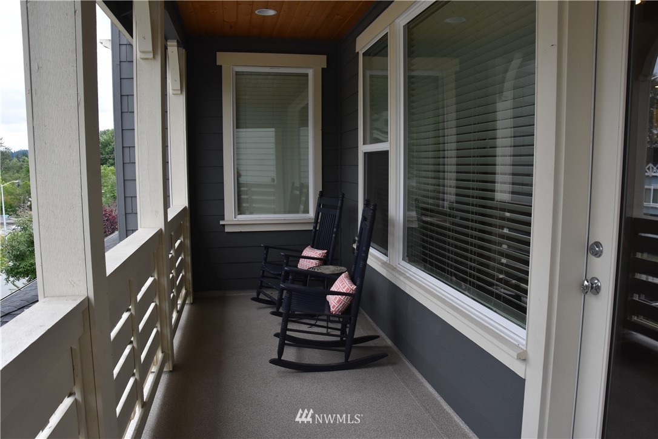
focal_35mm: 27
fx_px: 493
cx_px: 329
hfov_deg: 67.4
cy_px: 220
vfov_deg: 47.9
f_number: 8
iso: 800
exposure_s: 1/320
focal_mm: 18
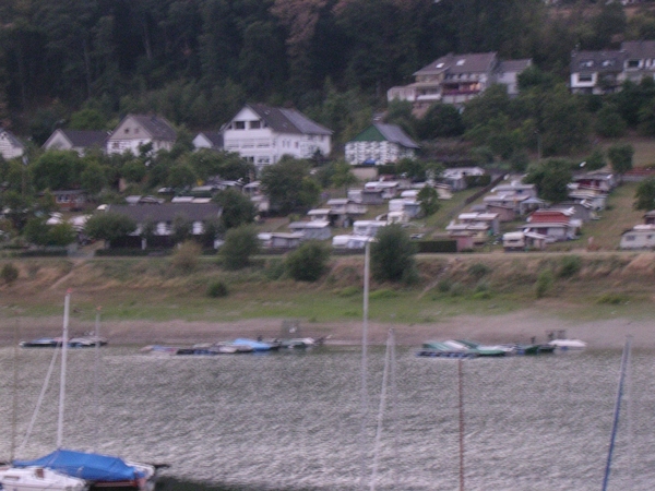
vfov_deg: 12.9
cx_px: 328
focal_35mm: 115
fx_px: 2176
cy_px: 246
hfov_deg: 17.1
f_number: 4.9
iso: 400
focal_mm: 17.4
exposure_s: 1/7.7
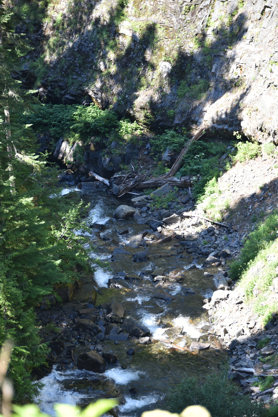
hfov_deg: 10.2
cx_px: 139
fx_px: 1563
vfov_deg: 15.2
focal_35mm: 135
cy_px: 208
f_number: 5.6
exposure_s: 1/320
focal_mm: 135
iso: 640
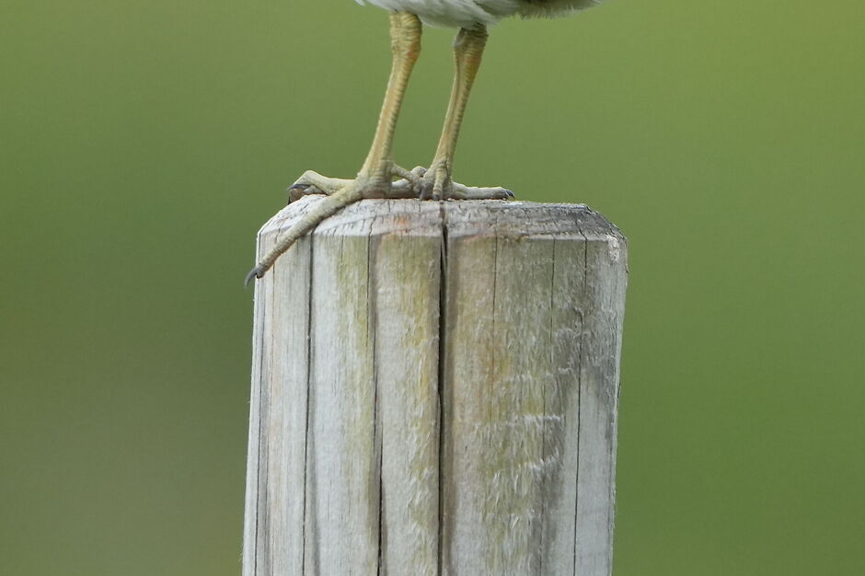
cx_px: 280
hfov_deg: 0.9
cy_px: -141
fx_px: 55217
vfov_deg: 0.6
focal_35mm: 2299
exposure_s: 1/1600
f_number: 6.3
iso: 800
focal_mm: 600
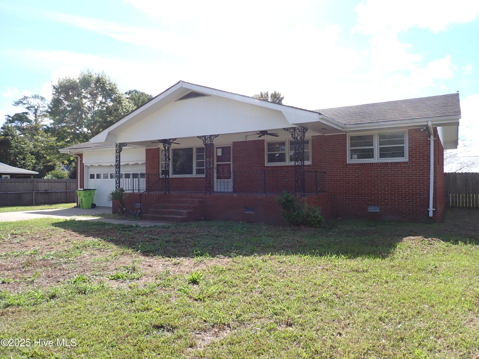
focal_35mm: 25
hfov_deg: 69.4
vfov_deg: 54.9
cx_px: 240
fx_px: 346
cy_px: 180
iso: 100
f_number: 2.8
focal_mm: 4.5
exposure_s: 1/640
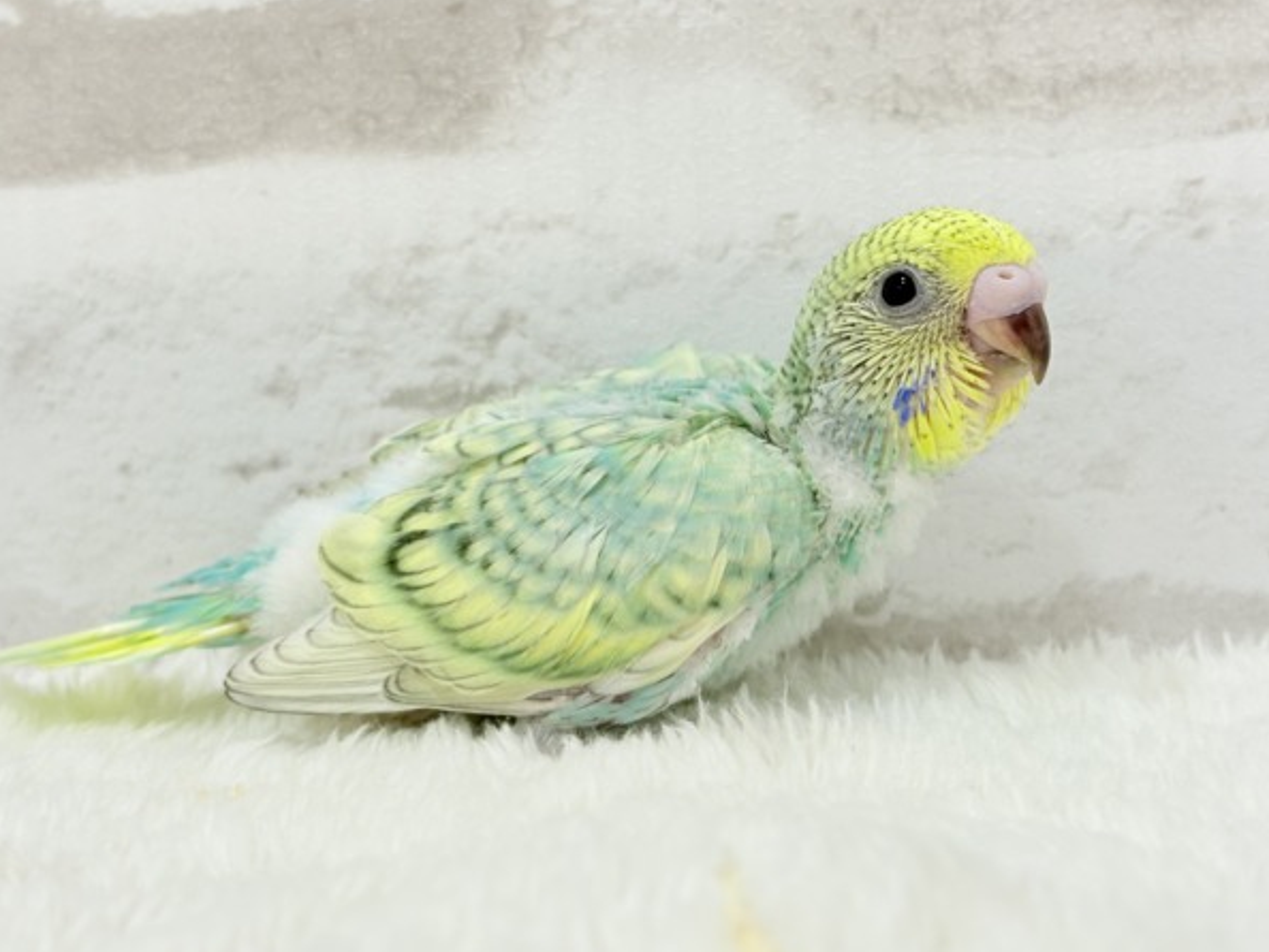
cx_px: 609
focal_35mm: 56
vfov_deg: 26.1
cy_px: 461
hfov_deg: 34.3
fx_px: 2054
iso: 64
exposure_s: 1/100
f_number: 1.6
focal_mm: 5.96
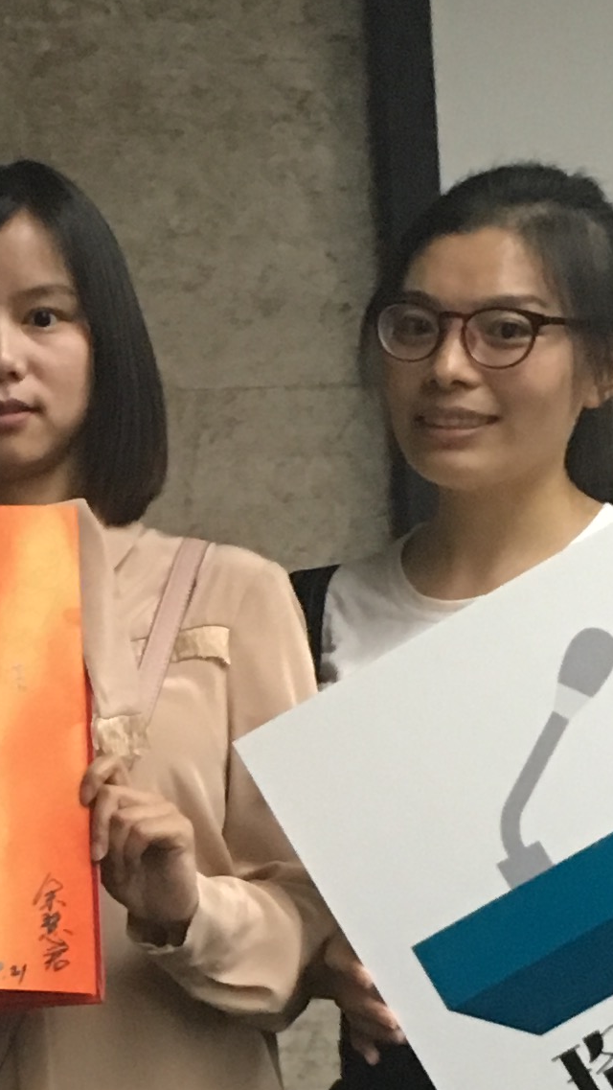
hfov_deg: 10.6
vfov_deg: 19.0
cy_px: 832
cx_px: -182
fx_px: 3235
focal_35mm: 112
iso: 200
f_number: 2.2
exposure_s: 1/33
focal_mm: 4.15
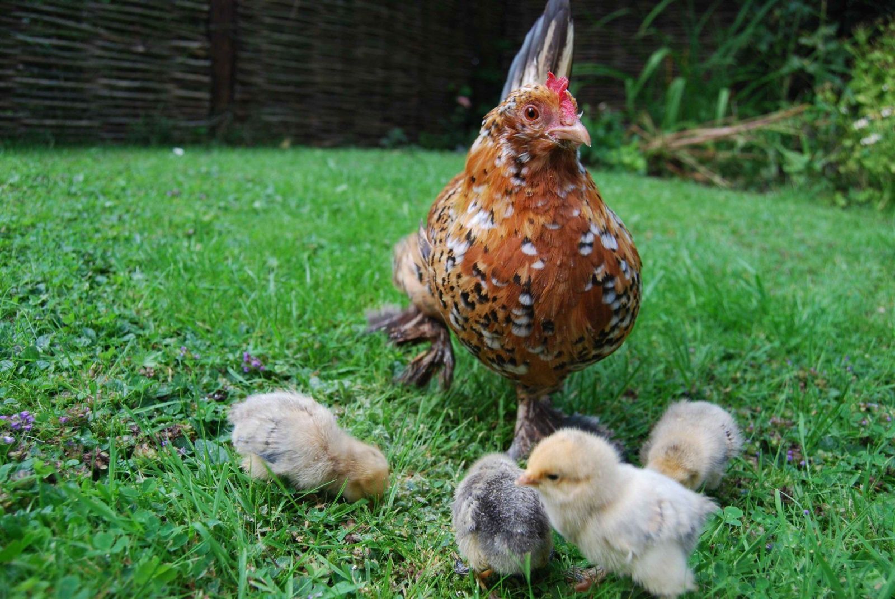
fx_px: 672
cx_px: 448
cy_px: 300
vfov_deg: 48.0
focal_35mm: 27
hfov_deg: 67.3
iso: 180
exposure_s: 1/125
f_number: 5.6
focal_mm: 18
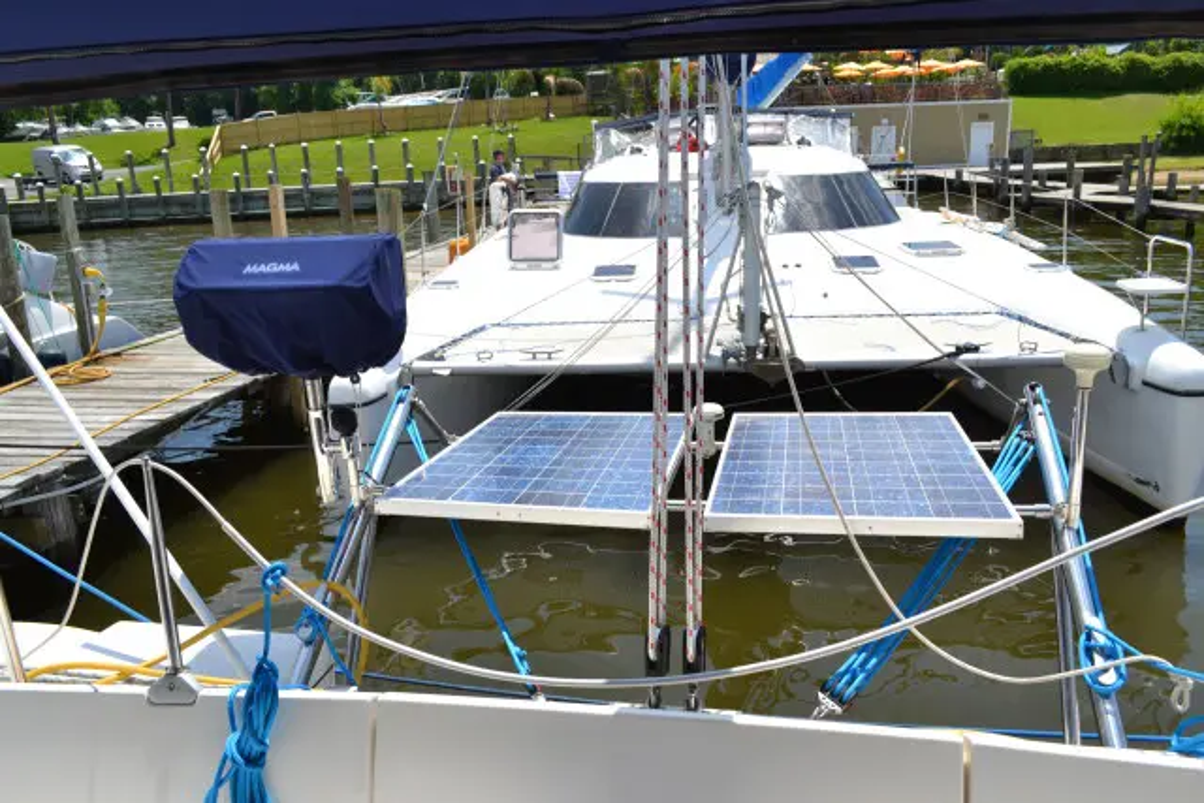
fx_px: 903
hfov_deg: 67.4
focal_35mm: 27
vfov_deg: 48.0
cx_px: 602
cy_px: 402
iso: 100
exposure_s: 1/250
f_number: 8
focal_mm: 18
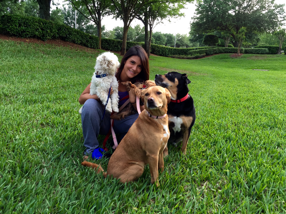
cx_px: 143
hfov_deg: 61.7
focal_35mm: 29
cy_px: 107
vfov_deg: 48.2
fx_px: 240
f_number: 2.2
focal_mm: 4.15
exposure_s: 1/169
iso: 32
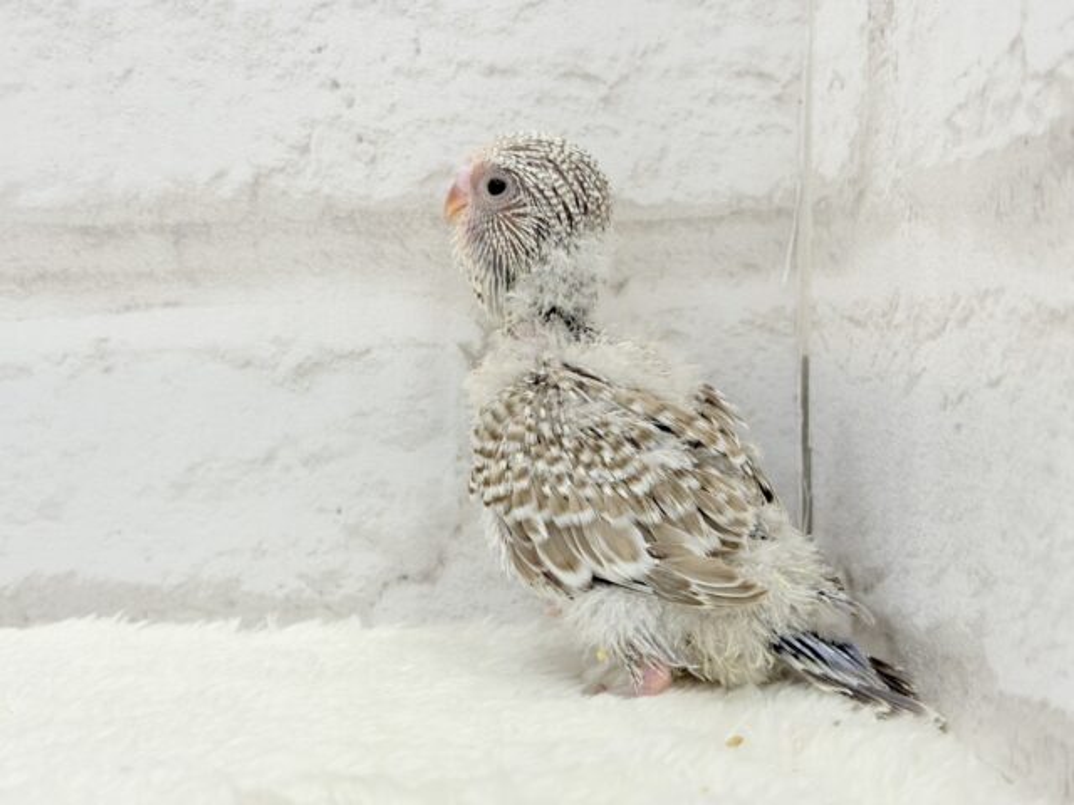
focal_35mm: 52
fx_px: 1613
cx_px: 537
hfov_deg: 36.8
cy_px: 402
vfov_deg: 28.0
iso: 80
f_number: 1.6
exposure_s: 1/100
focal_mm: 5.96
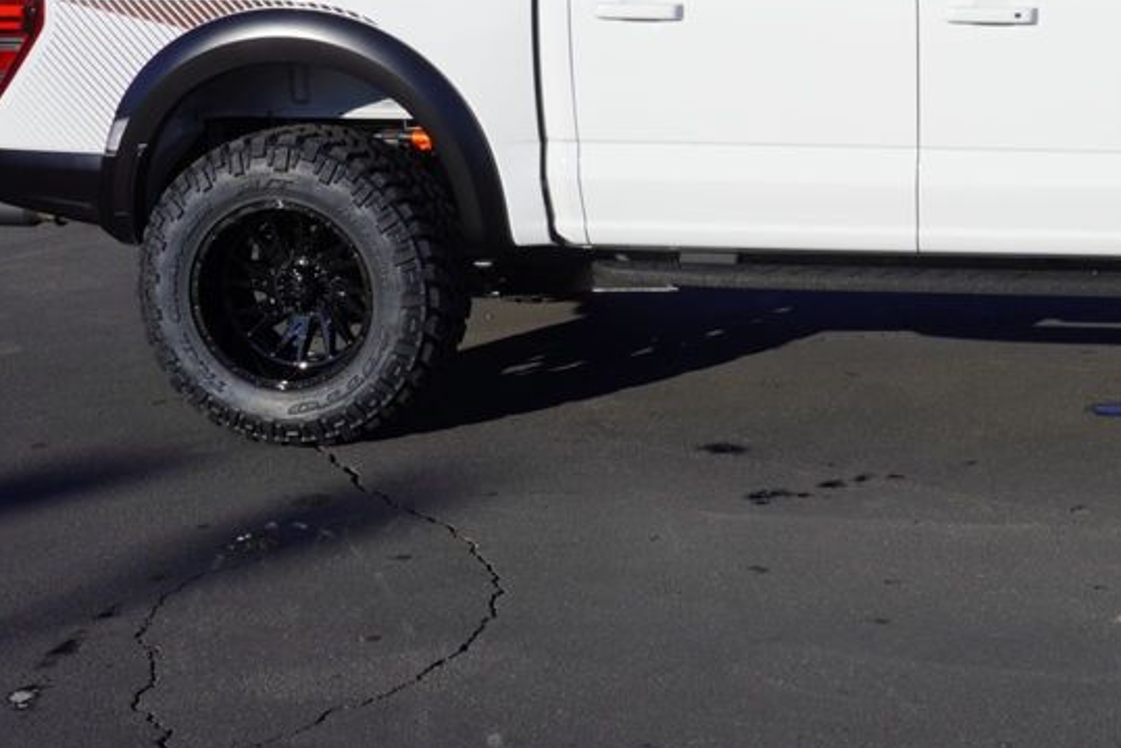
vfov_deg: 22.3
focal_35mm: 60
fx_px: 1867
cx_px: 915
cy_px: 121
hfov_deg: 32.4
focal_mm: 21
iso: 100
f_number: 10
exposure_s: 1/200
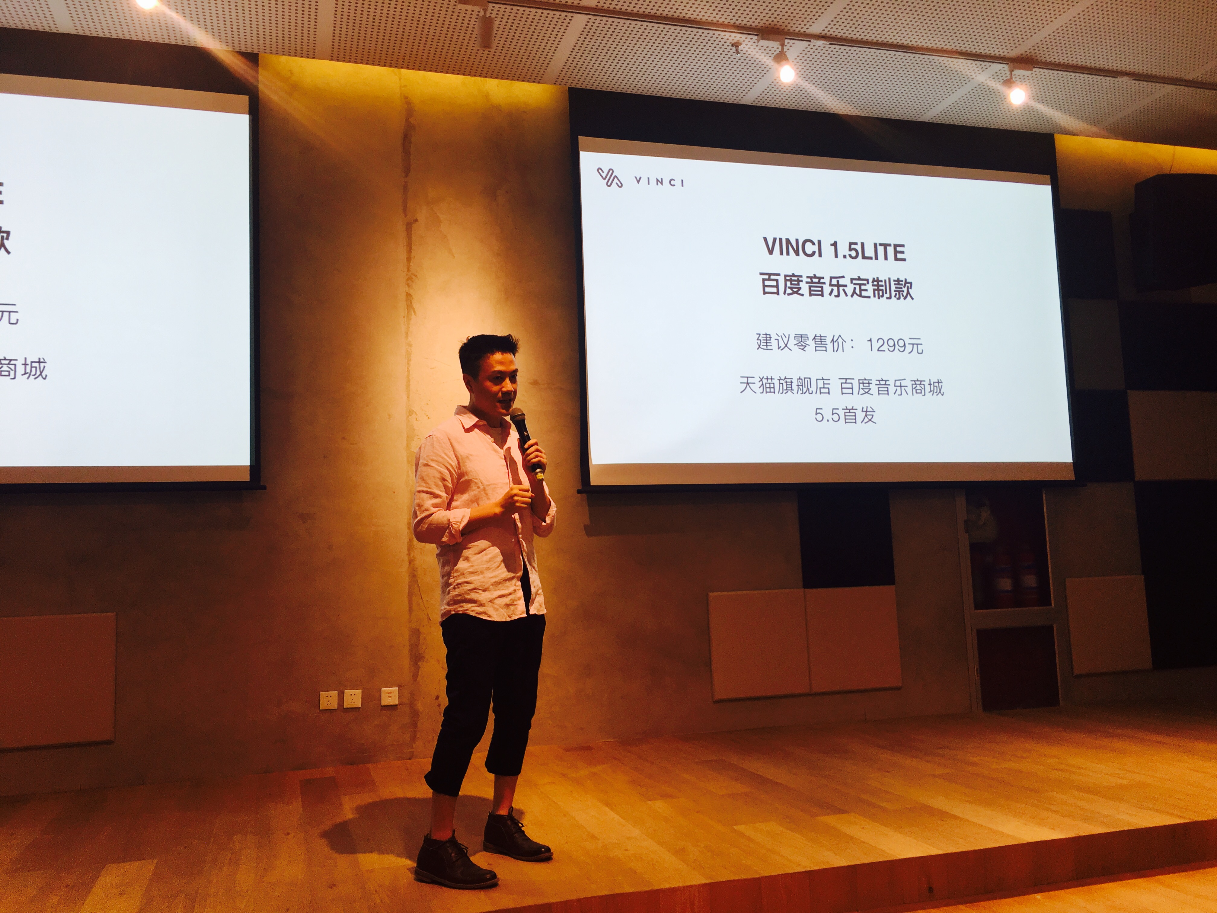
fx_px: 1020
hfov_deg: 61.7
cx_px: 608
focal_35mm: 29
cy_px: 456
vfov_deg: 48.2
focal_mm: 4.15
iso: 32
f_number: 2.2
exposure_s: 1/50
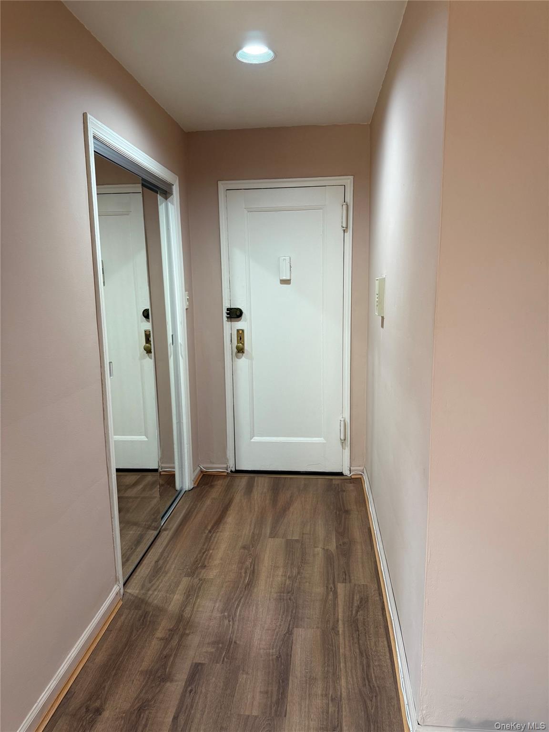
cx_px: 274
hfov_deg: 56.8
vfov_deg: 71.6
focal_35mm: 24
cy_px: 366
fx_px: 508
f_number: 1.78
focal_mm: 6.76
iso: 200
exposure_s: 1/120
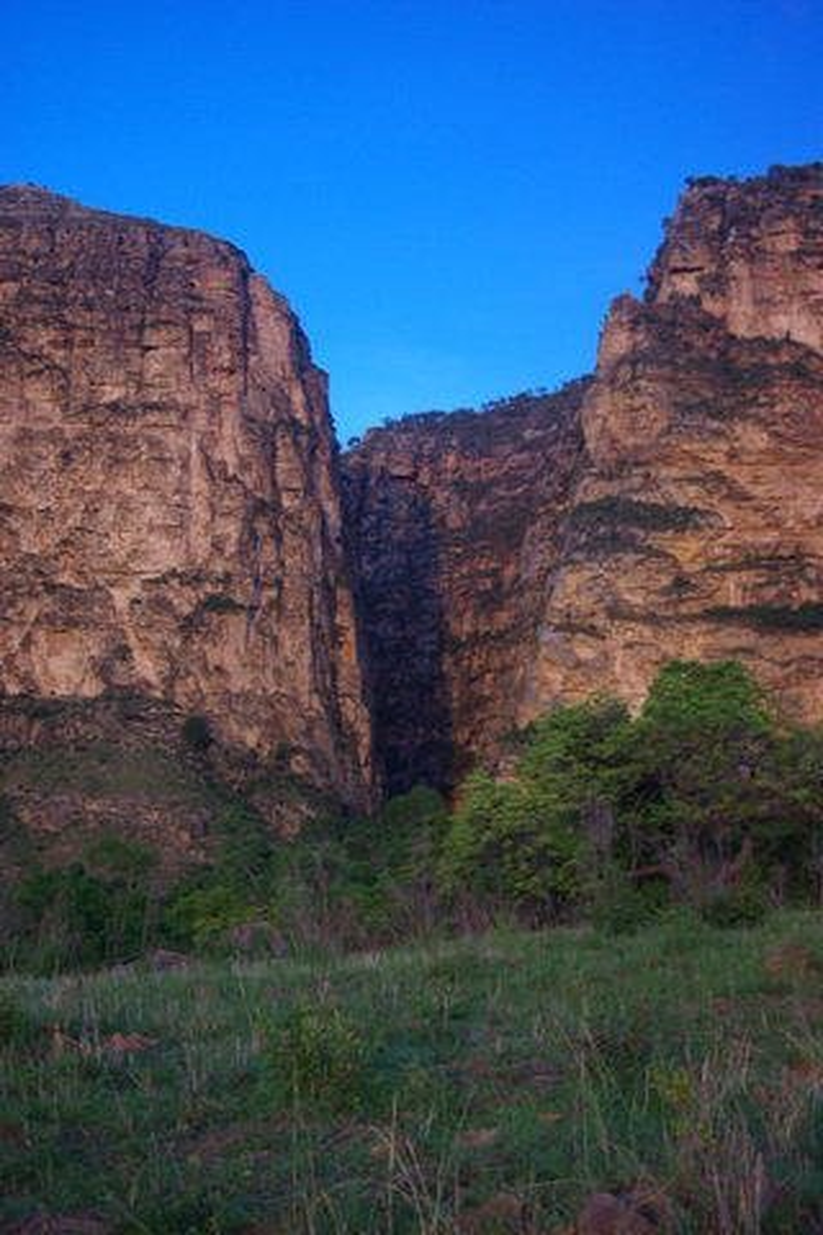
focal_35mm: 52
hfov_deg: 25.8
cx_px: 412
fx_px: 1800
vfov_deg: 37.9
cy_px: 618
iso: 100
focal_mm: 35
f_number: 4.5
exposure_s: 1/15
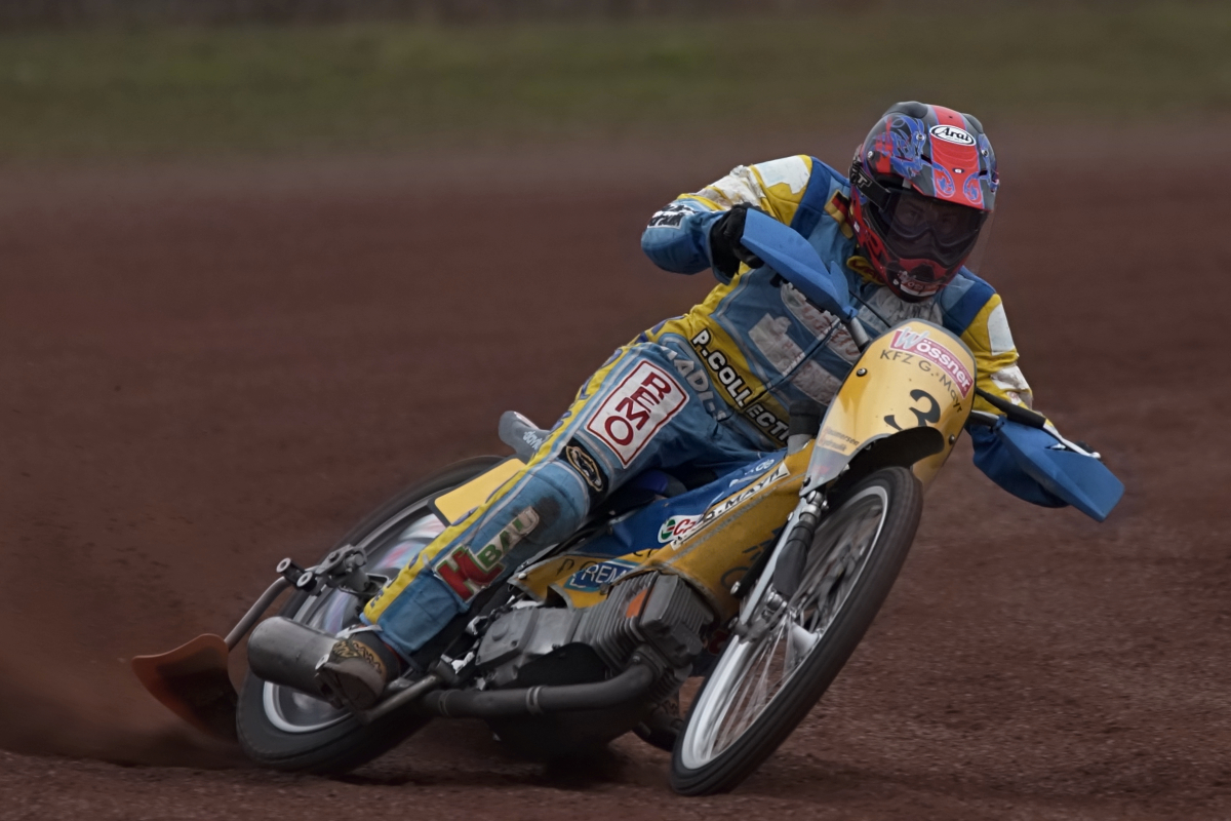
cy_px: 410
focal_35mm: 840
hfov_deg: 2.5
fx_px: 28721
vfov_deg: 1.6
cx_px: 616
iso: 200
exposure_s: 1/400
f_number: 5.6
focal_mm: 400
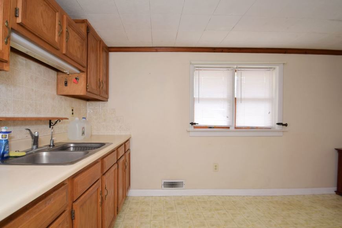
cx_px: 171
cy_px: 114
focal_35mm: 17
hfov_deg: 92.4
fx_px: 164
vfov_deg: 69.7
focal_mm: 11.5
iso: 125
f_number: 3.5
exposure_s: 1/40
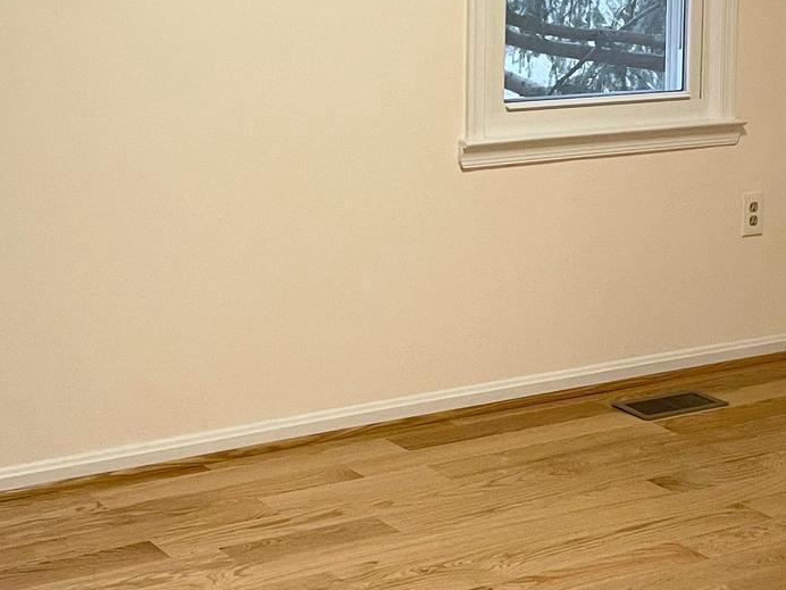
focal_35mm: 77
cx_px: 271
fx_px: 1748
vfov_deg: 18.5
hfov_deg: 25.2
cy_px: -47
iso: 200
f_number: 1.6
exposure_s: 1/60
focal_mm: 5.1
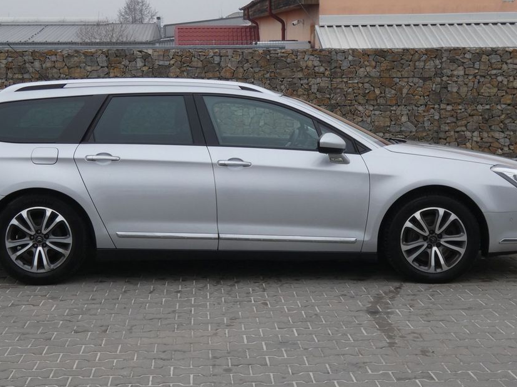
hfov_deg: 31.2
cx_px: 238
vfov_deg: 23.6
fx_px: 926
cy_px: 179
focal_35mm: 62
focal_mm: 9
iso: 100
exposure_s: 1/80
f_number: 5
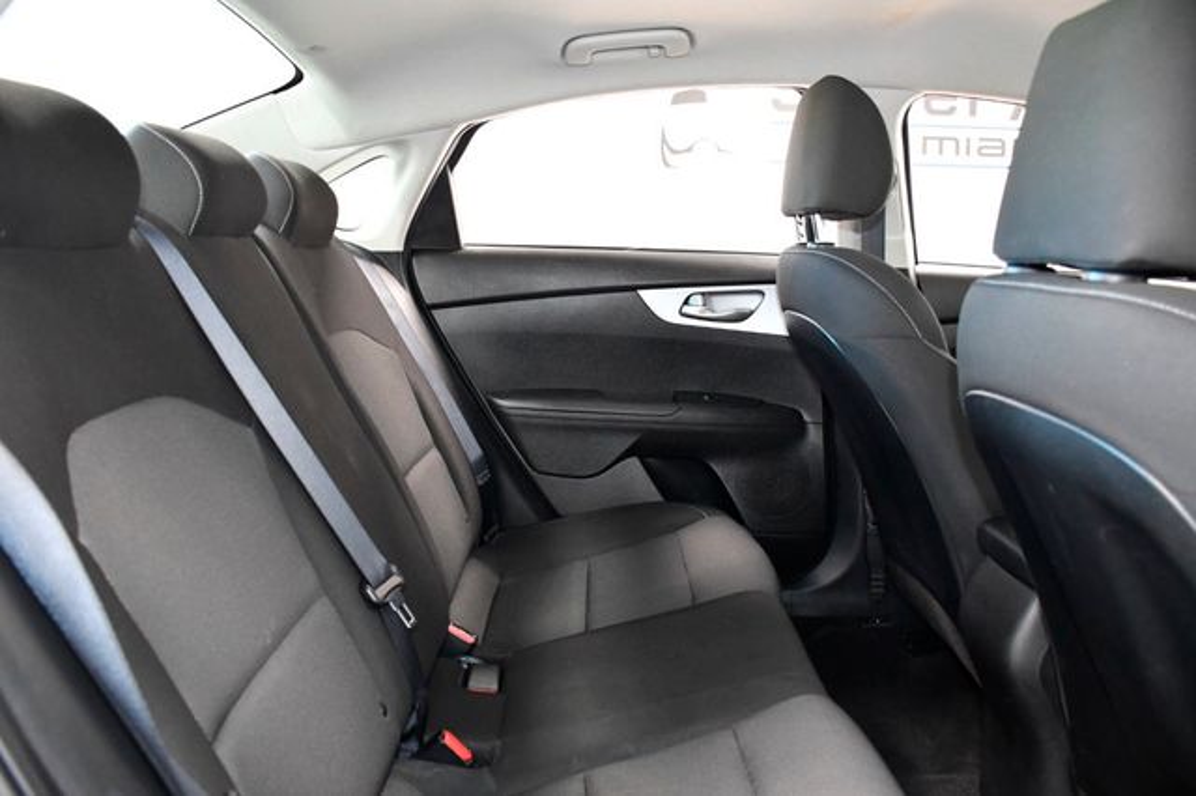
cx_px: 598
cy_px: 398
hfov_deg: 67.4
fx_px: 896
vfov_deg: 47.9
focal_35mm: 27
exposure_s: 1/80
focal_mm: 18
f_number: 4.5
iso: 2500
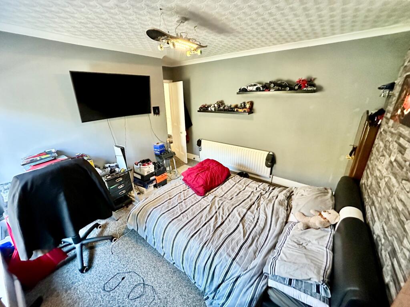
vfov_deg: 85.7
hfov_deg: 102.1
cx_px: 205
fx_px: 166
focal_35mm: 14
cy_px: 154
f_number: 2.2
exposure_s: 1/60
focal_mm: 2.22
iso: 1000
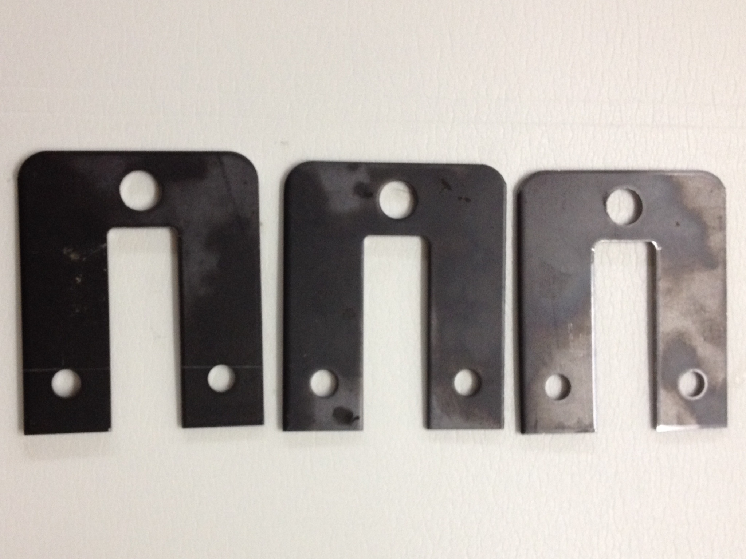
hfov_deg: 52.6
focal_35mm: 35
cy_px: 280
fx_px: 754
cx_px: 373
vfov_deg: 40.7
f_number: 2.4
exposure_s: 1/20
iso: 160
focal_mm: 4.28
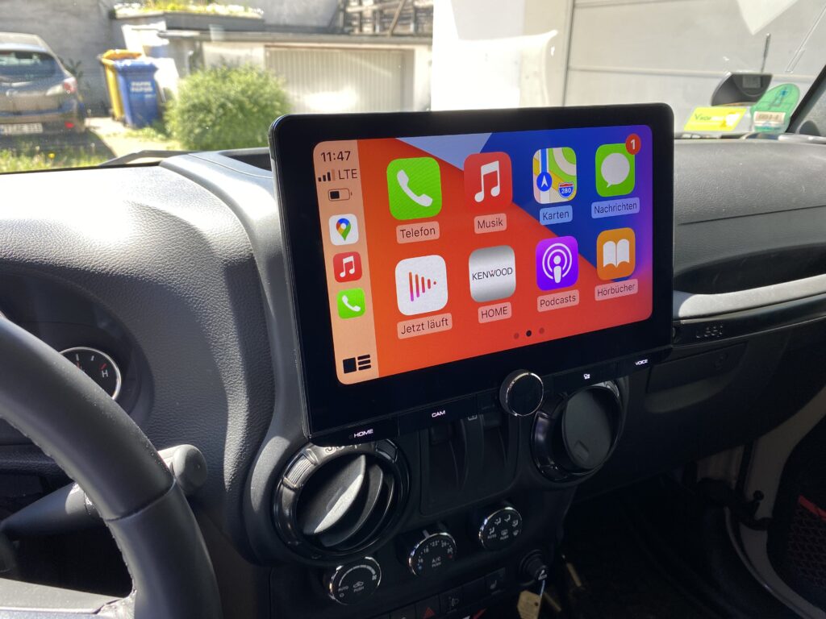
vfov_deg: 53.1
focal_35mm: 26
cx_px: 413
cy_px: 310
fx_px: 620
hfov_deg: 67.3
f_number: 1.8
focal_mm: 4.25
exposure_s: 1/122
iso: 40
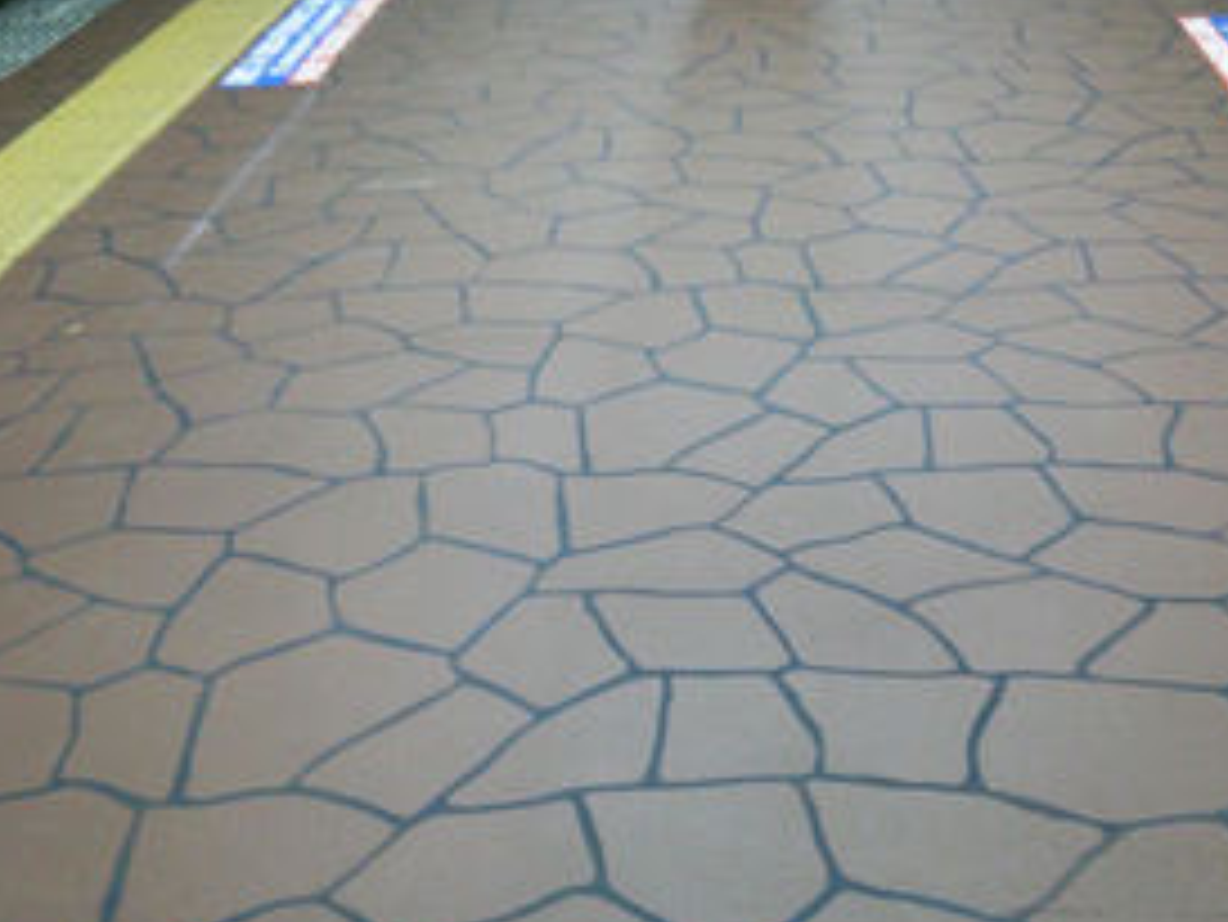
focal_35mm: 44
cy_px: 585
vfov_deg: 32.7
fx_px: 1562
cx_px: 742
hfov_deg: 42.7
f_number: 1.94
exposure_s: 1/21
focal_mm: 4.06
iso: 160
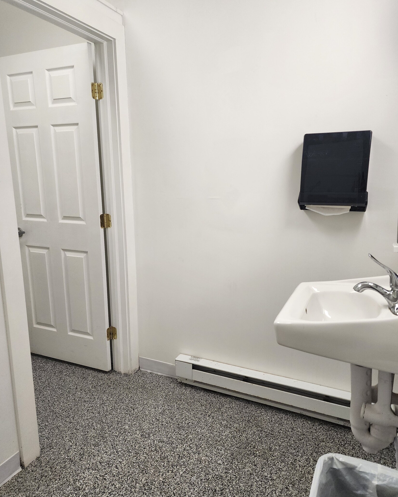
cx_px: 197
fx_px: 368
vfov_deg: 68.1
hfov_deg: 56.8
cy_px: 241
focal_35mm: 25
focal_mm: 6.4
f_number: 1.8
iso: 250
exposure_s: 1/120
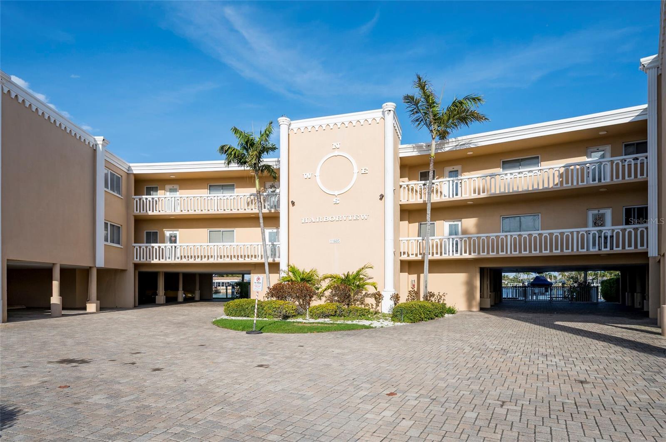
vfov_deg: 65.8
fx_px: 342
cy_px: 221
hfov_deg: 88.5
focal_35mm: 18
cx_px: 333
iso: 200
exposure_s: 1/1000
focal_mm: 18.5
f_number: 8
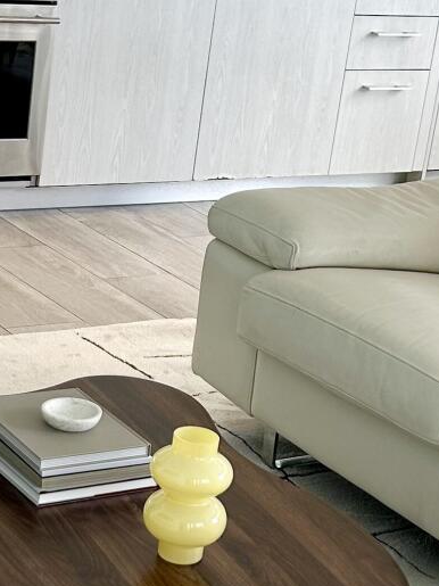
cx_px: 143
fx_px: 1709
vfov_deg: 19.4
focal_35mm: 101
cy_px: 319
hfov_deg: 14.6
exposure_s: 1/123
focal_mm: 5.7
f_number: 1.5
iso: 32
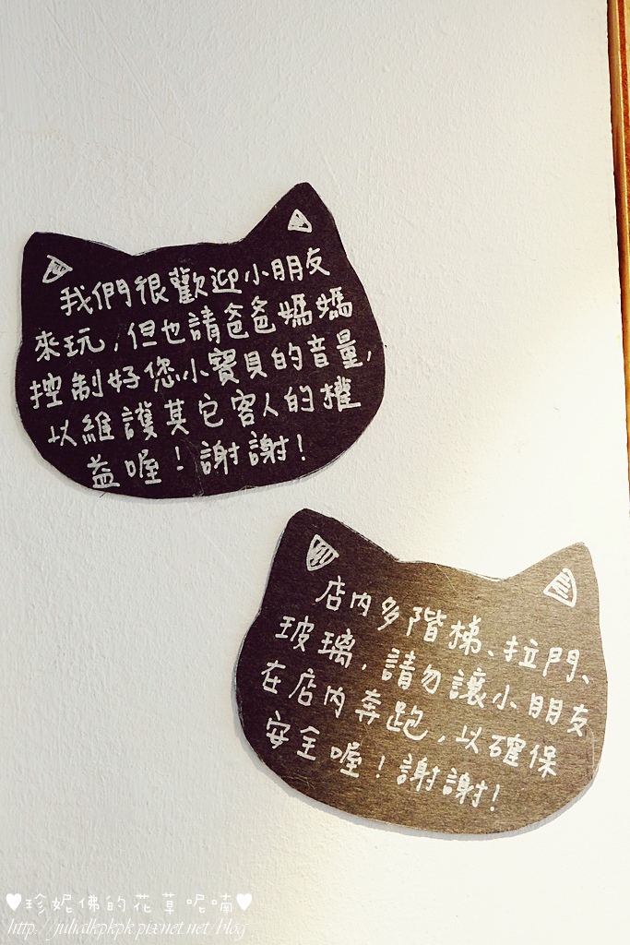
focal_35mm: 49
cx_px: 315
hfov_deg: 27.5
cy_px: 472
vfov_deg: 40.3
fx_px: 1286
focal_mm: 32.5
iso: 2000
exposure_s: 1/60
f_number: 5
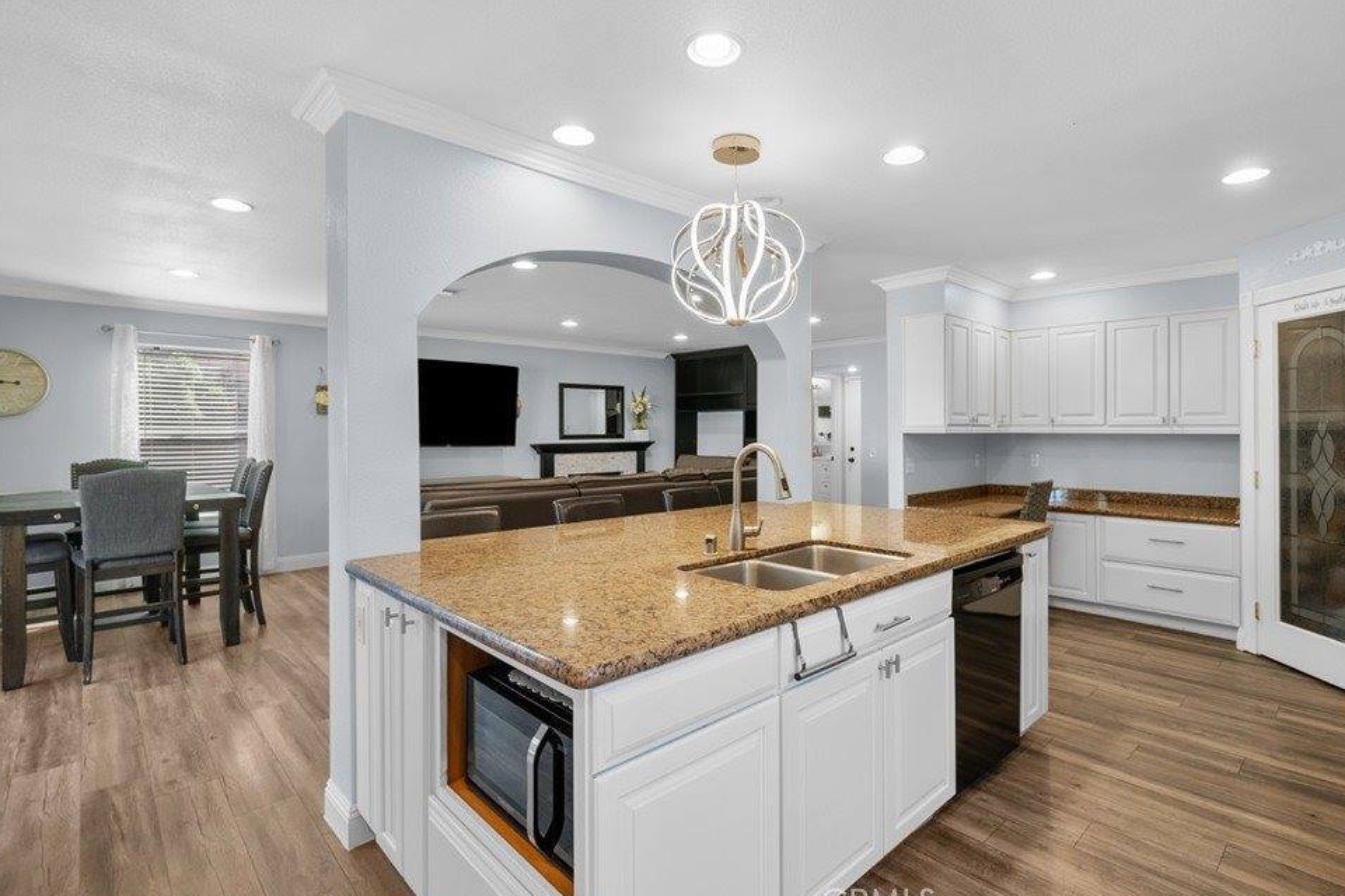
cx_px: 708
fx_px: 598
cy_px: 443
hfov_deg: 96.7
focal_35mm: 16
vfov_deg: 73.7
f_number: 9
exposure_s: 1/4
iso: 200
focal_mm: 15
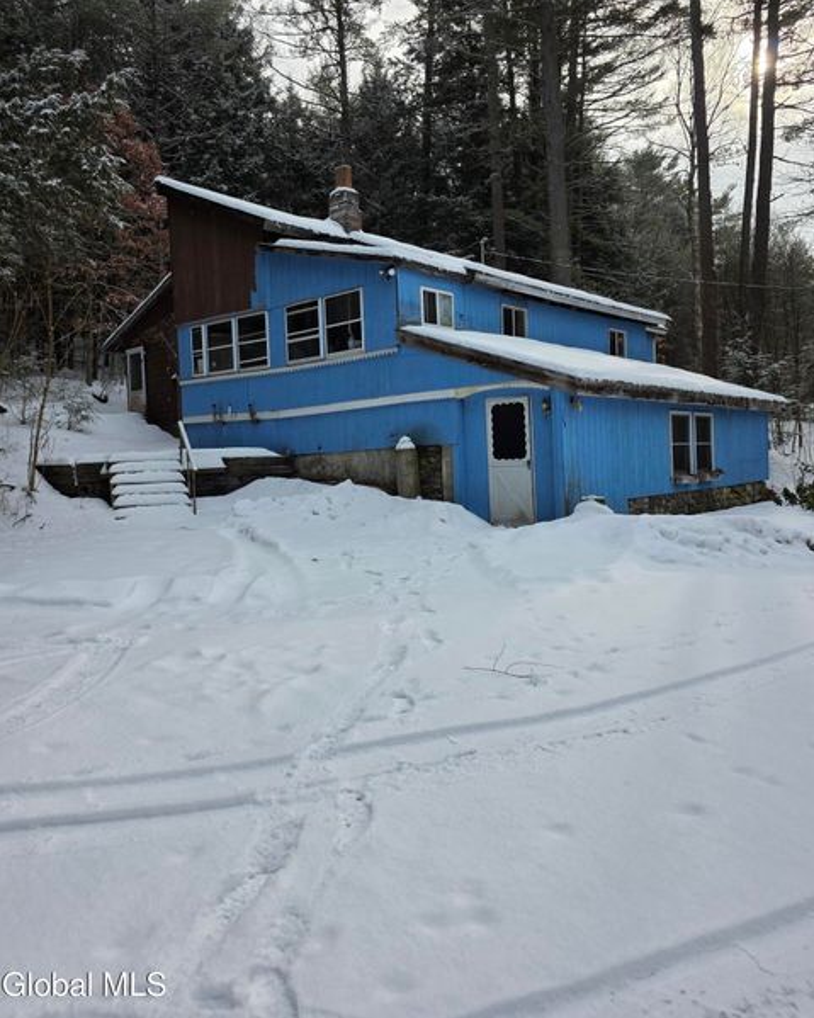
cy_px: 470
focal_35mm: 25
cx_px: 423
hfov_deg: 56.8
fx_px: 753
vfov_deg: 68.0
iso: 80
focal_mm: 6.3
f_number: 1.7
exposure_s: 1/2470
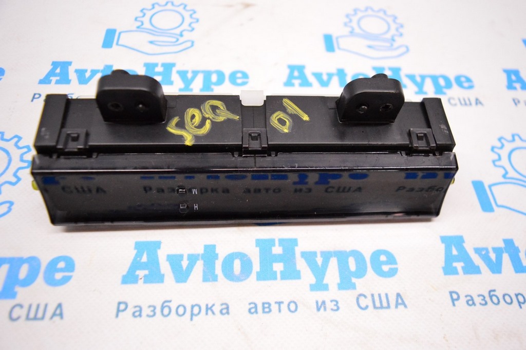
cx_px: 263
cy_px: 175
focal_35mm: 27
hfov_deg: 67.4
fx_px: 394
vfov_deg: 47.9
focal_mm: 18
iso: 3200
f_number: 3.5
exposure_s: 1/320
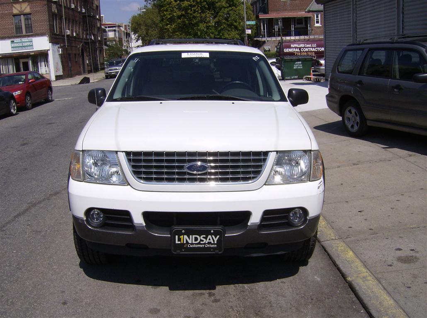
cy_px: 159
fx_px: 443
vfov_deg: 39.5
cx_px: 214
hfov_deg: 51.4
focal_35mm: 36
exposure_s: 1/2000
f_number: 4.7
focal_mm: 6
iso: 100
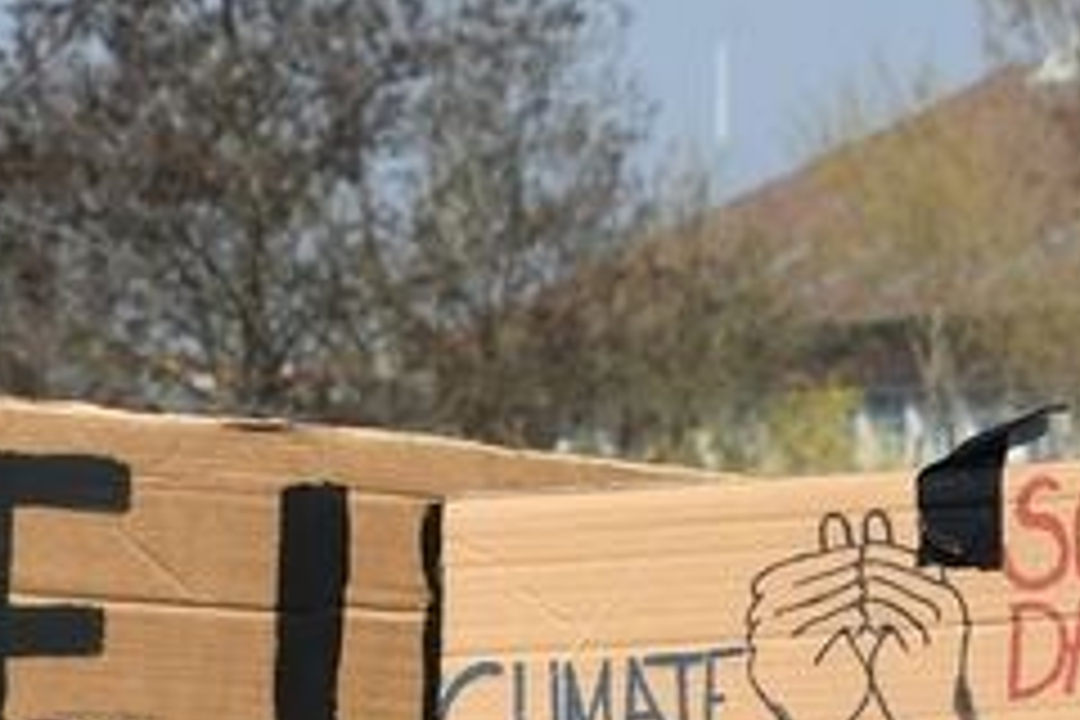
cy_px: 1215
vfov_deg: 2.6
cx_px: 108
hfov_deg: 3.9
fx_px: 15779
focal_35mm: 526
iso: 200
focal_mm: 70
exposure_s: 1/640
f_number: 8
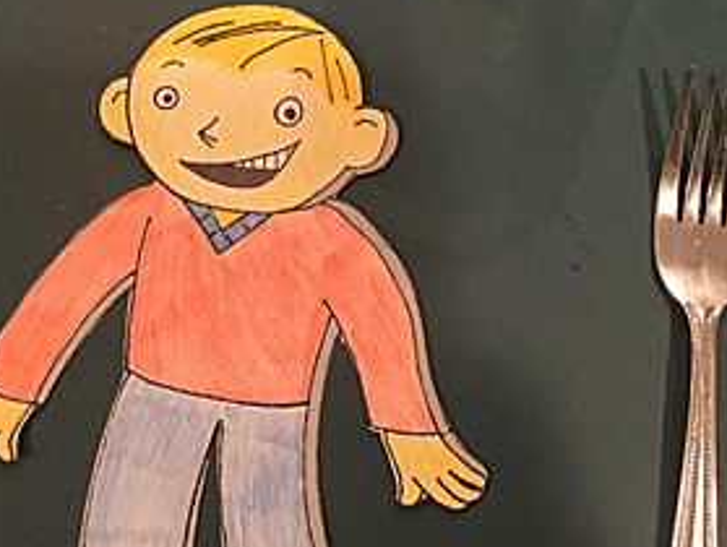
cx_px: 315
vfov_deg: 20.7
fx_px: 1493
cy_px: 172
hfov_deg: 27.3
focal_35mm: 71
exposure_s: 1/24
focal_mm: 3.3
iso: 200
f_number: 2.4
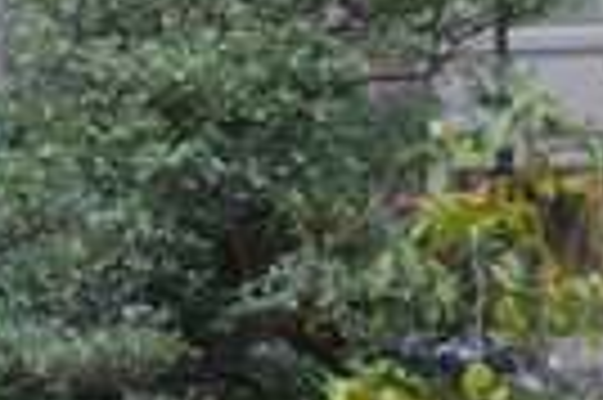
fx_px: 9569
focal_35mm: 572
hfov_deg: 3.5
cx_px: -1143
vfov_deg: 2.4
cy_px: -436
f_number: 2.8
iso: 200
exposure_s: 1/50
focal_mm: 50
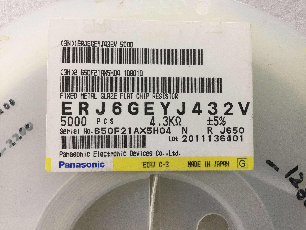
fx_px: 274
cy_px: 115
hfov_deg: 58.4
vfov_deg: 45.4
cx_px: 153
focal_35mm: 31
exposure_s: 1/33
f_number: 2.4
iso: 80
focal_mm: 3.3
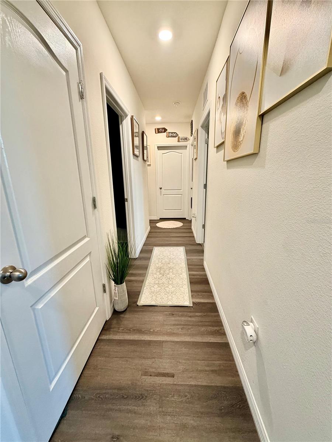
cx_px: 166
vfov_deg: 102.1
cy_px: 221
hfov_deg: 85.7
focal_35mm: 14
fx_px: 179
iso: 250
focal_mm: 2.22
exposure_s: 1/60
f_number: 2.2
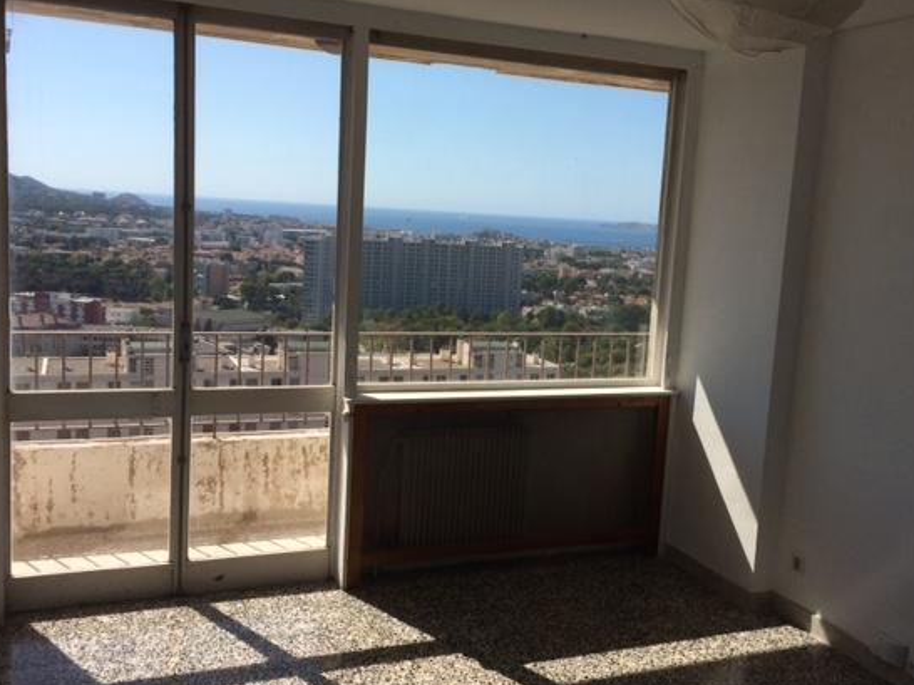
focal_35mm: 34
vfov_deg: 41.8
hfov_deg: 54.0
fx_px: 897
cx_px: 457
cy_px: 332
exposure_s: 1/2933
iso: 32
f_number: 2.2
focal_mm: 4.15
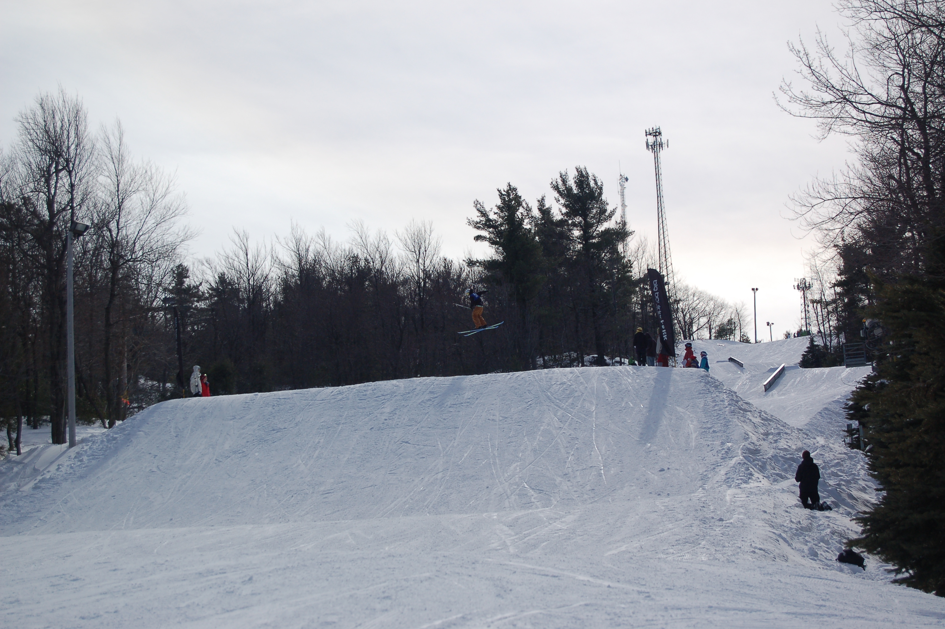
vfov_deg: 16.5
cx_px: 472
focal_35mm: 82
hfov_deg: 24.6
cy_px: 314
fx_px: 2164
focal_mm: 55
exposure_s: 1/1600
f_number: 6.3
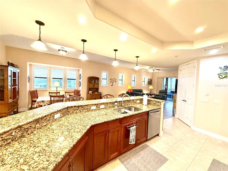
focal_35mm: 14
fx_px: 92
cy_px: 86
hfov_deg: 102.1
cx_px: 114
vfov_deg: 85.7
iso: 500
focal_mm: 2.22
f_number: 2.2
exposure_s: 1/120
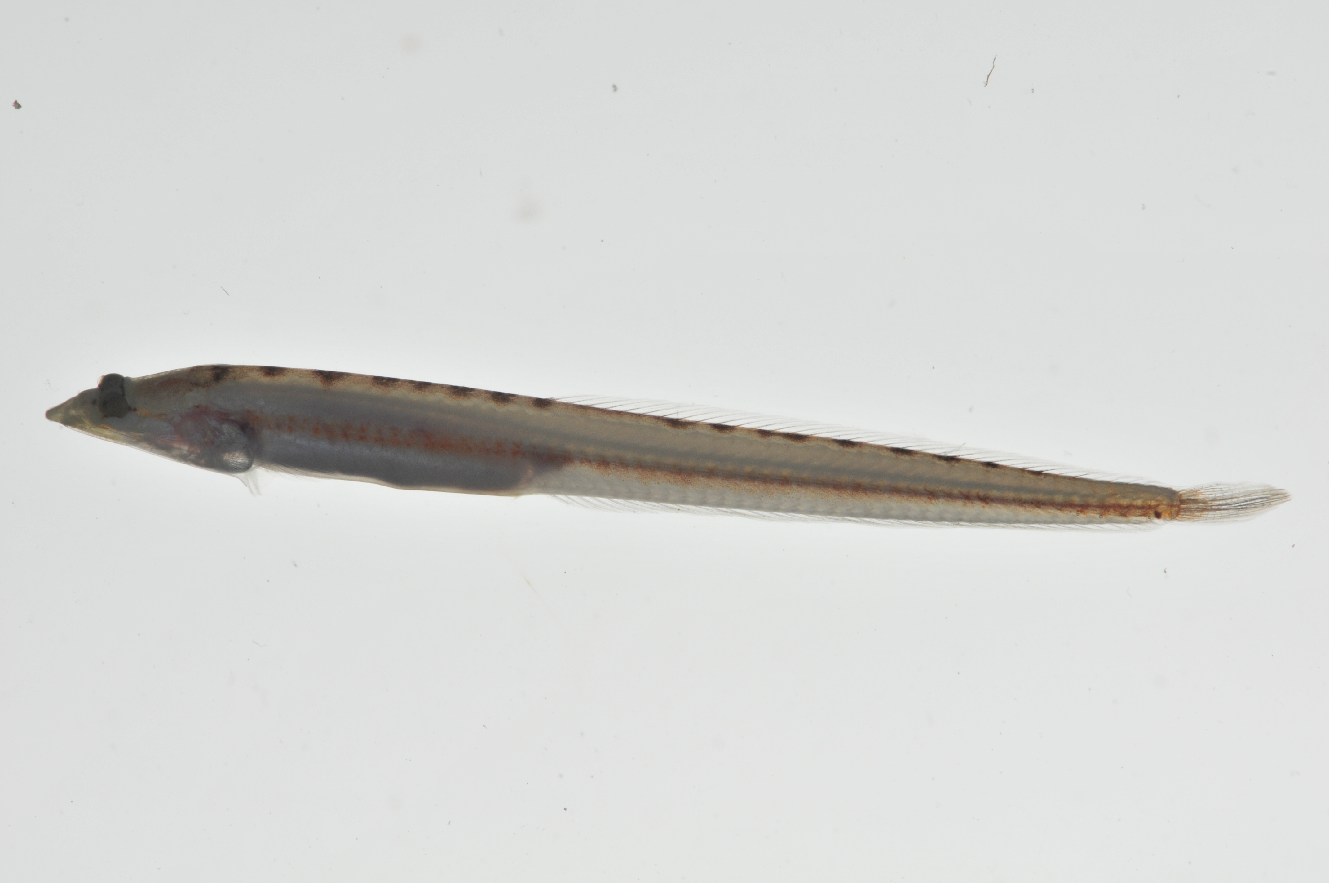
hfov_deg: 13.1
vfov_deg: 8.7
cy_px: 442
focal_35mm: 158
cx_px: 664
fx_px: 5807
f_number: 25
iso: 200
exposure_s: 1/60
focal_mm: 105
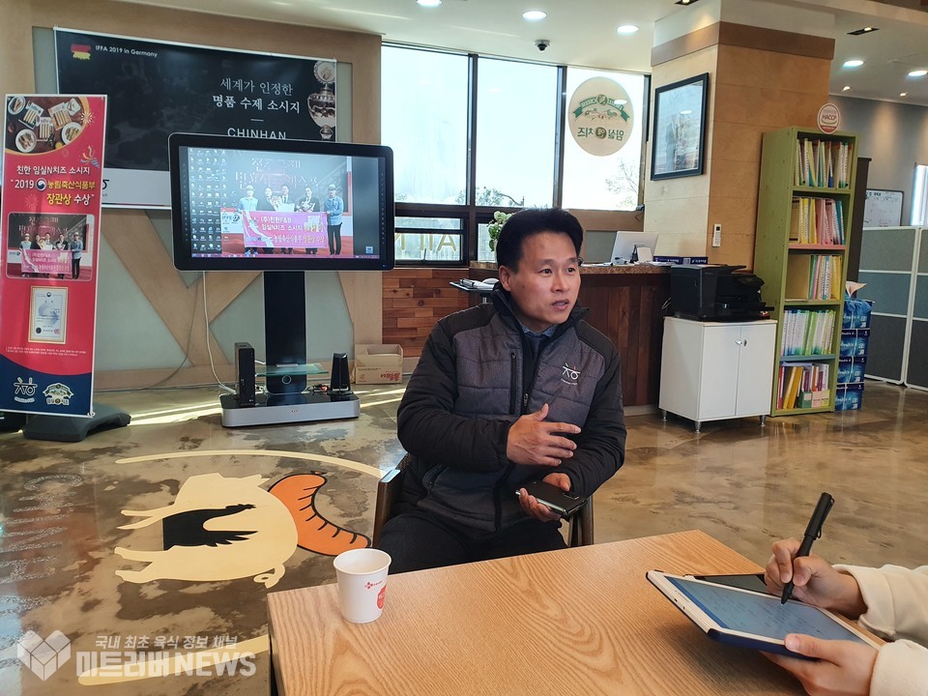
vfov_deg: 53.1
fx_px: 697
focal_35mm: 26
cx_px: 464
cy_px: 348
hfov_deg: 67.3
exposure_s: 1/120
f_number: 2.4
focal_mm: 4.32
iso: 160
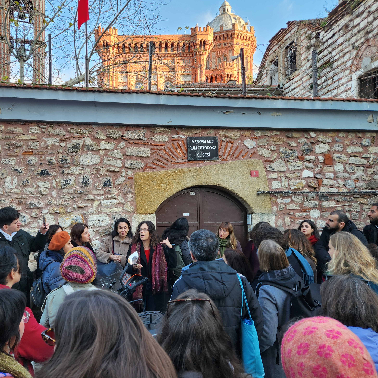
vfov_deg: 57.3
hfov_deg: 56.8
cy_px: 188
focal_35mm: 28
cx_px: 148
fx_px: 346
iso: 64
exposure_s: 1/180
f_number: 1.8
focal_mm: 5.4
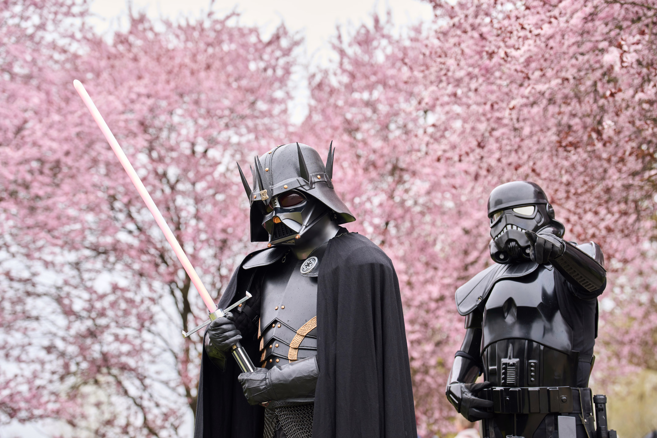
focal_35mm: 92
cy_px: 219
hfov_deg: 22.1
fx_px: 1679
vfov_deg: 14.9
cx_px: 328
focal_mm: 92
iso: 500
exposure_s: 1/500
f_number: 4
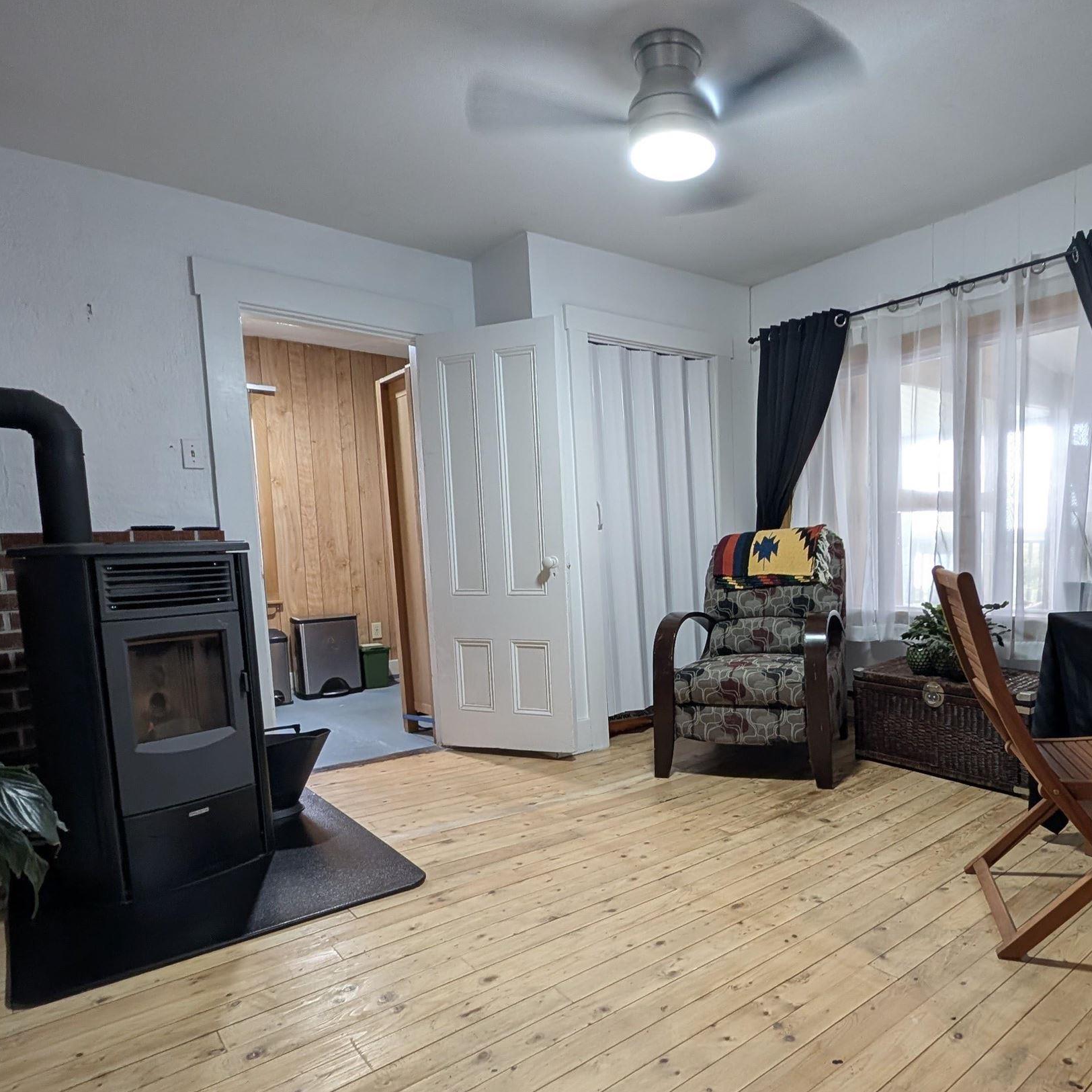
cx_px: 722
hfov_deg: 72.7
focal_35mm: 20
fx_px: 714
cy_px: 612
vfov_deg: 74.5
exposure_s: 1/24
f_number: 1.7
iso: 63
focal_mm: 2.02
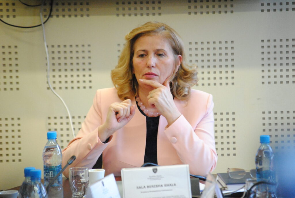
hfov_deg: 10.1
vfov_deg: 6.8
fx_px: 1662
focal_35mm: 202
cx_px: 148
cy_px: 99
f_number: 5
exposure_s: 1/60
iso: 1600
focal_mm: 135
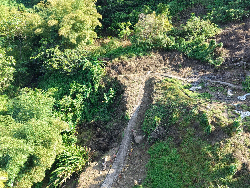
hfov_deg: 58.3
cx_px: 117
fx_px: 224
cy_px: 87
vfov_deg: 45.4
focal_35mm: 31
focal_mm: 8.67
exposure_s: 1/320
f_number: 1.8
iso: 130
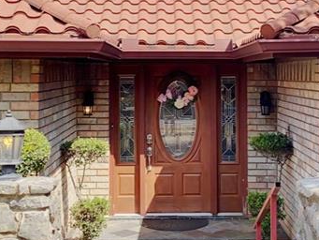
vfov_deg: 18.9
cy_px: 87
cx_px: 181
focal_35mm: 78
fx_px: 719
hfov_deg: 25.0
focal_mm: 4.25
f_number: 1.8
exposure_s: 1/1996
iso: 32
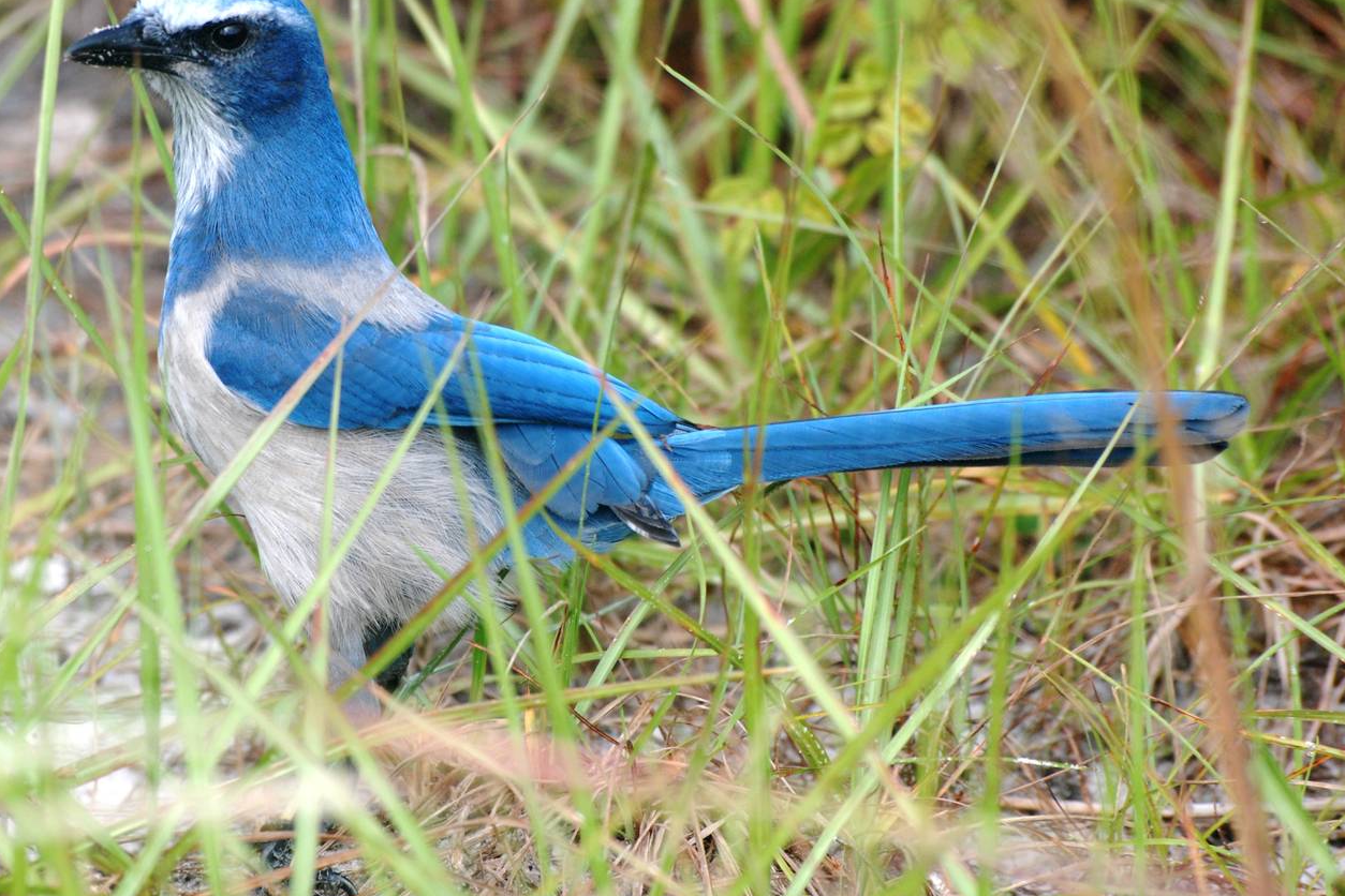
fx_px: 17185
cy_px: 364
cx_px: 513
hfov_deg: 4.5
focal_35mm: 460
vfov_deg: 3.0
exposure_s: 1/160
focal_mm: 240
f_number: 7.1
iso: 400
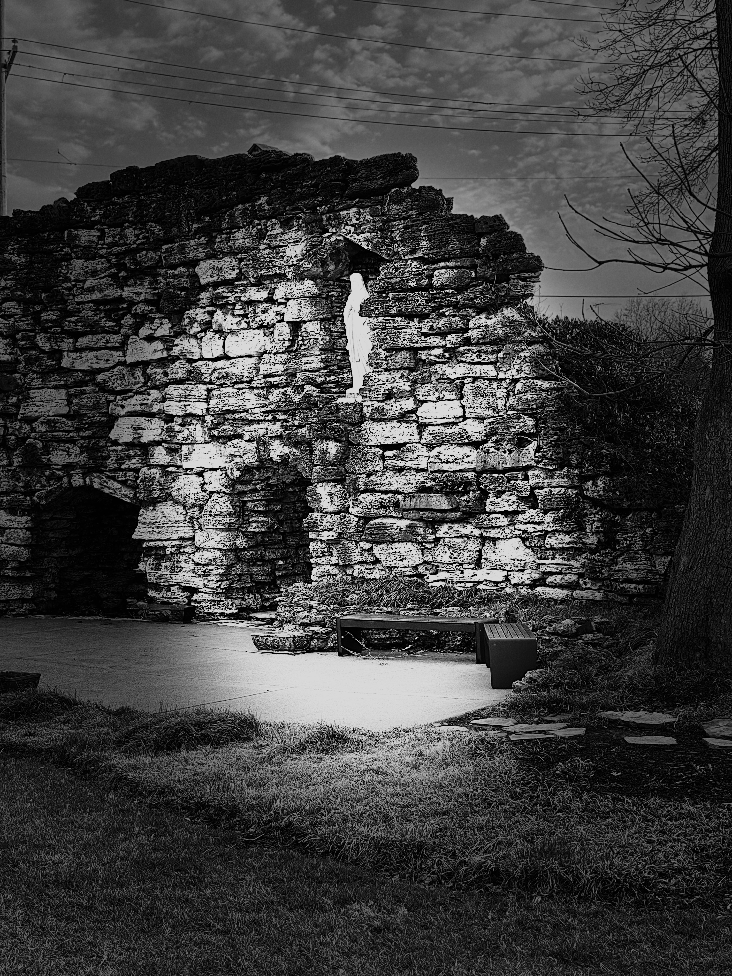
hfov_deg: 30.3
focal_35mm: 48
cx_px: 366
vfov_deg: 39.7
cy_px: 488
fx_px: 1353
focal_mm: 6.76
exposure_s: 1/488
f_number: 1.78
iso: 64
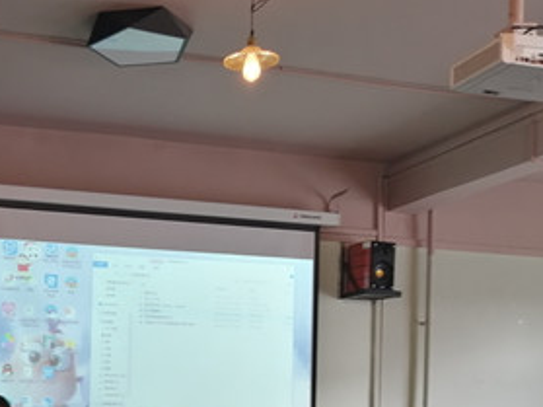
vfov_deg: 22.4
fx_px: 972
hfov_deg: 30.2
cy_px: 436
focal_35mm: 62
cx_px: 80
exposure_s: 1/33.3
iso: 125
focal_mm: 3.62
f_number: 1.8
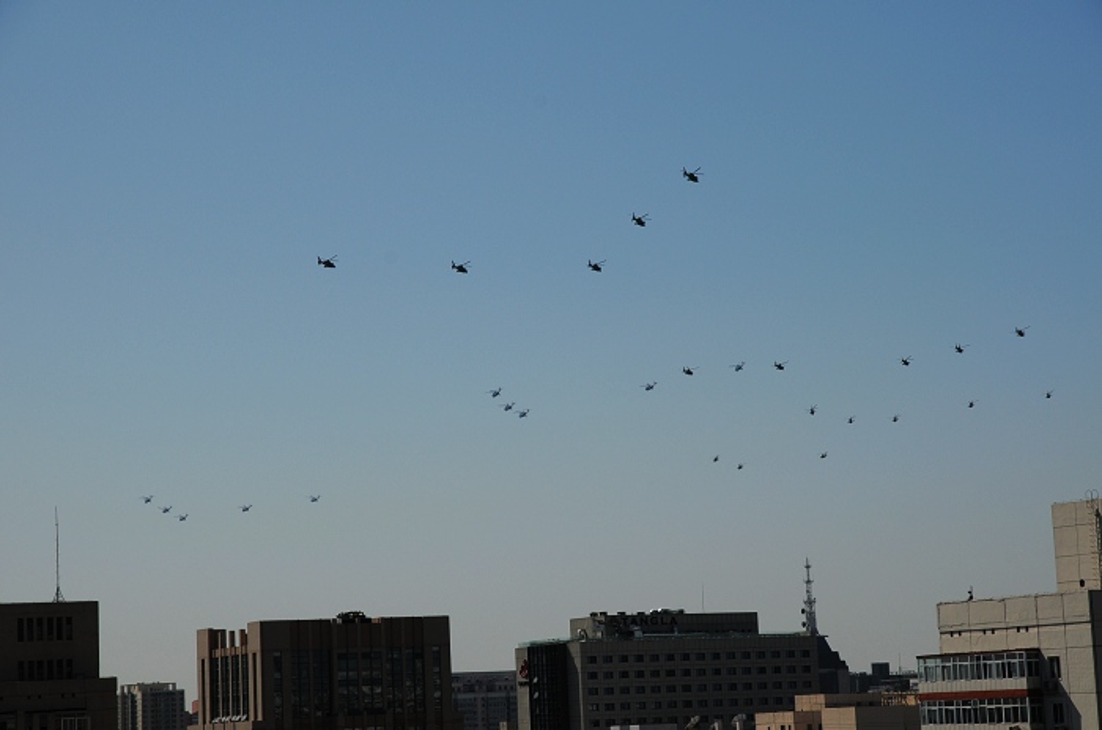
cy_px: 365
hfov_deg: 21.0
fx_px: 2979
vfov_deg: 14.0
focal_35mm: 98
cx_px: 551
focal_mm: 65
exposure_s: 1/1000
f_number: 10
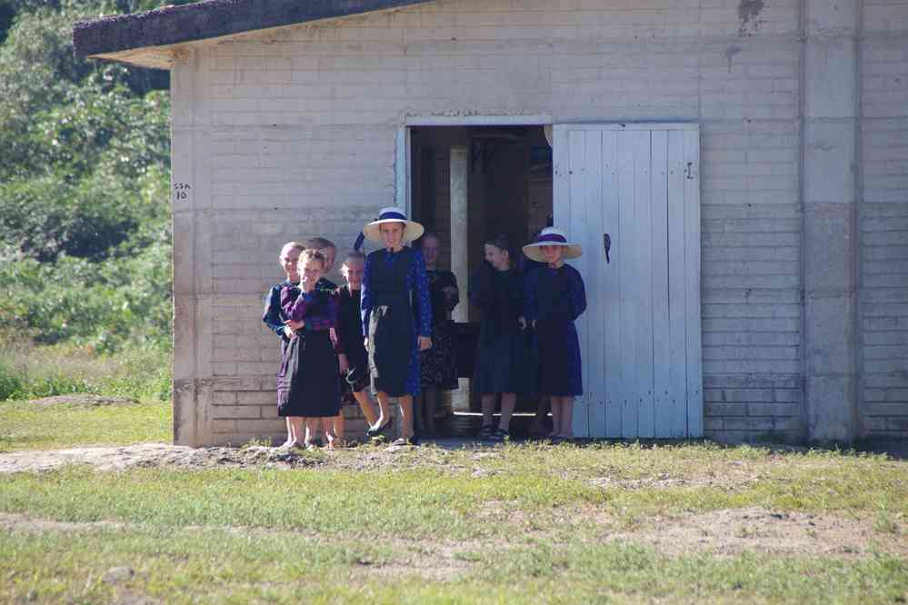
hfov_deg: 5.5
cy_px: 302
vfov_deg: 3.7
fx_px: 9458
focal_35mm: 375
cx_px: 454
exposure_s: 1/320
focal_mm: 250
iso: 1600
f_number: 10
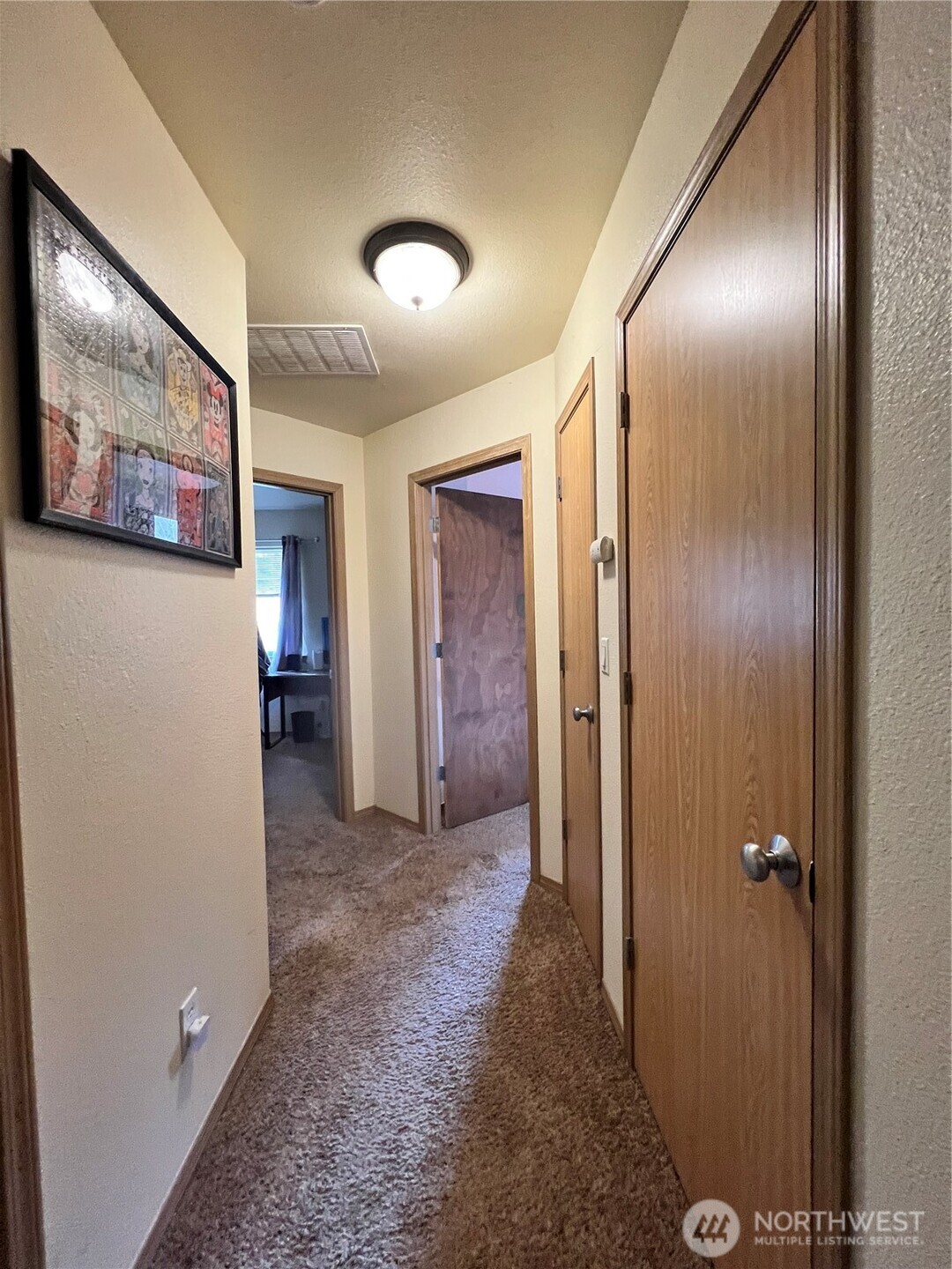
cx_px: 476
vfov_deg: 106.2
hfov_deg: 89.9
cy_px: 634
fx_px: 477
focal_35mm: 13
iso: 400
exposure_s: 1/60
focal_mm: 1.57
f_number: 1.8
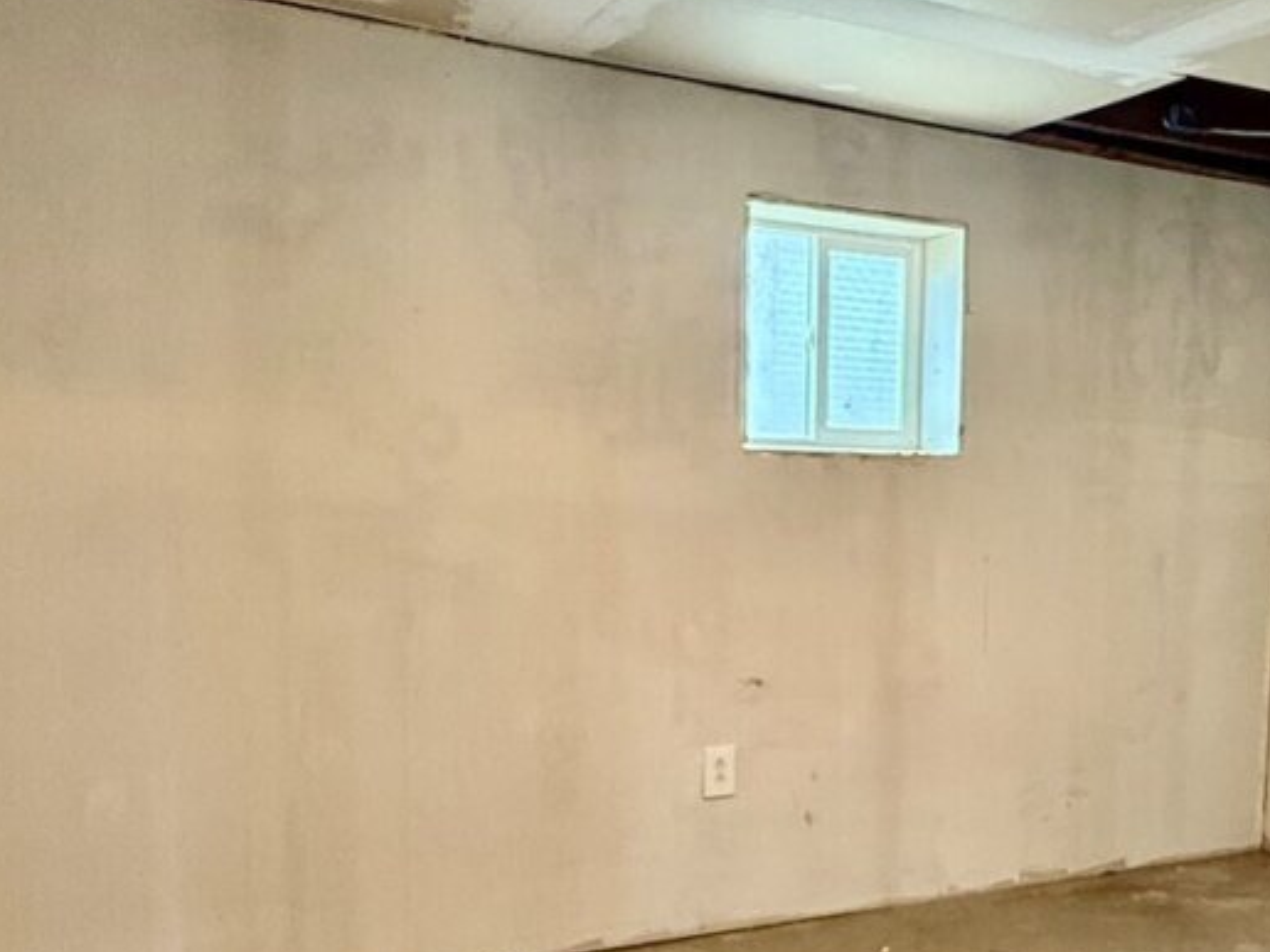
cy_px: 625
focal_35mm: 38
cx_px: 1039
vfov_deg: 37.4
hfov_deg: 46.1
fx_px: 1394
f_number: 2.2
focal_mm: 2.22
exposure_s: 1/60
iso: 500
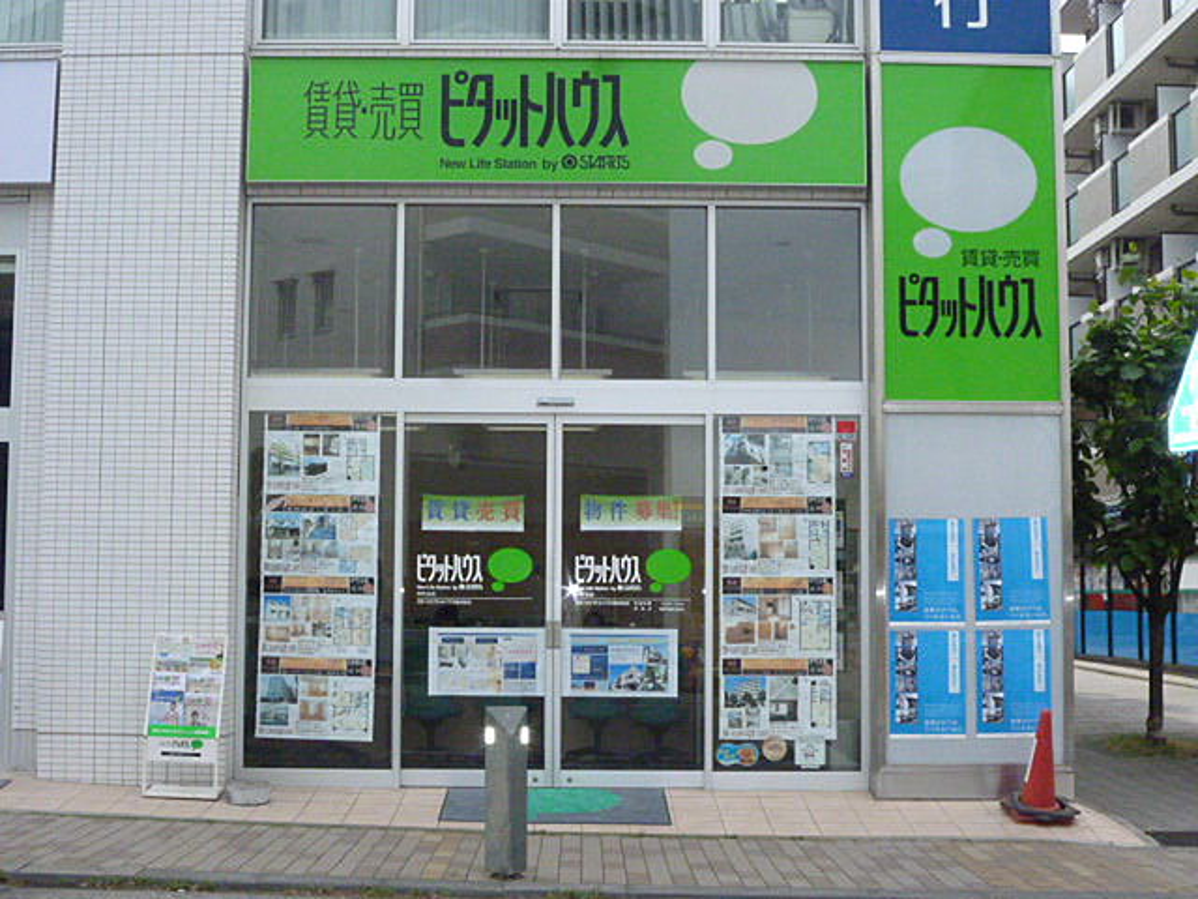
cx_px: 599
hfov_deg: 40.4
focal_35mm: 47
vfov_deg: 30.9
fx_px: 1627
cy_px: 450
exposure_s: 1/1000
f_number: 6.3
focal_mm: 8.3
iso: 800
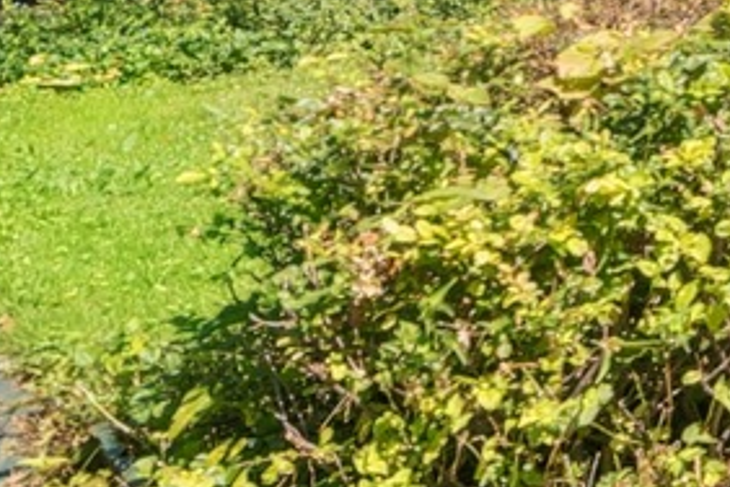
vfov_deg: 14.9
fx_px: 1744
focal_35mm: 86
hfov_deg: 16.0
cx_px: 1600
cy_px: -207
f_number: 8
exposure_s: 1/100
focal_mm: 15
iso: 400
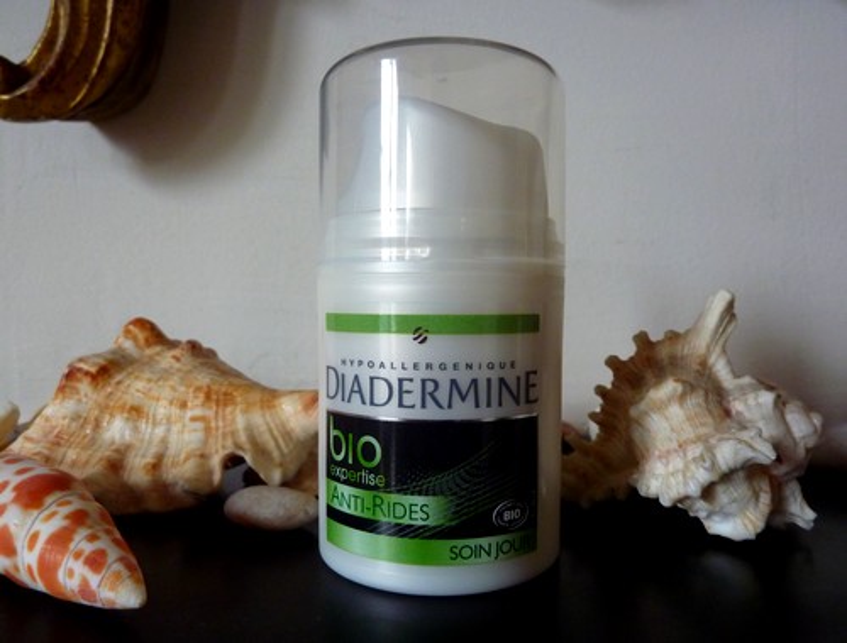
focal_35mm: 25
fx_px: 615
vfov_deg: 55.3
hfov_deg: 69.1
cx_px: 424
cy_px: 322
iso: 250
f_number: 3.3
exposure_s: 1/30
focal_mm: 4.1
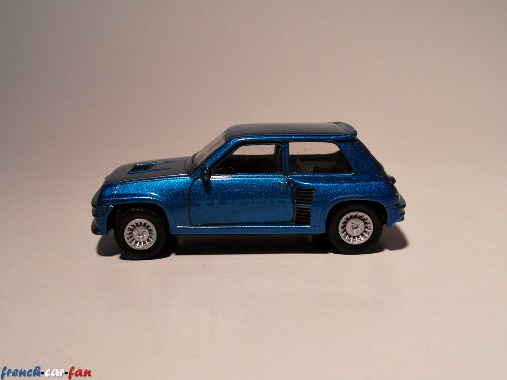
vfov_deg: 27.5
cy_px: 190
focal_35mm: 53
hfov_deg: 36.2
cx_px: 254
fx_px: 776
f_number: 3.6
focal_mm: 8.7
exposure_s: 1/30
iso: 200
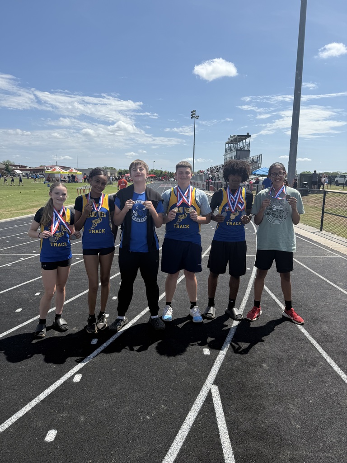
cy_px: 232
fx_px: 321
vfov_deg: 71.6
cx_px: 174
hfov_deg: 56.8
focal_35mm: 24
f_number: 1.78
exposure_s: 1/4975
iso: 80
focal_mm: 6.76
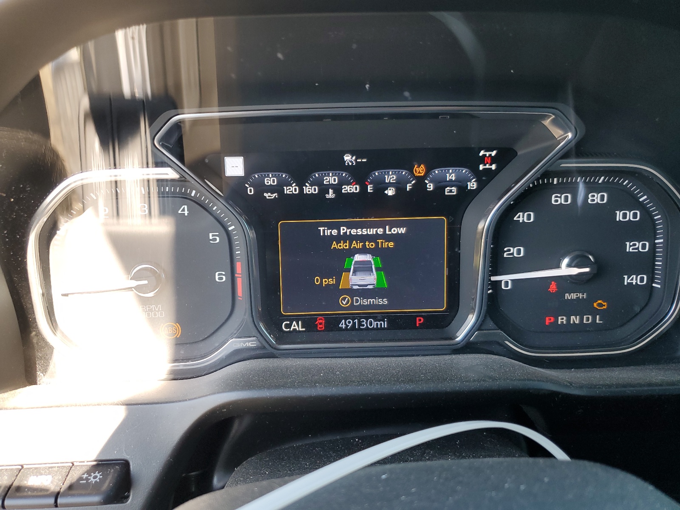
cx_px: 340
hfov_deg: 67.3
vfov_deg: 53.1
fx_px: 511
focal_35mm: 26
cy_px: 255
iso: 61
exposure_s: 1/120
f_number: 1.5
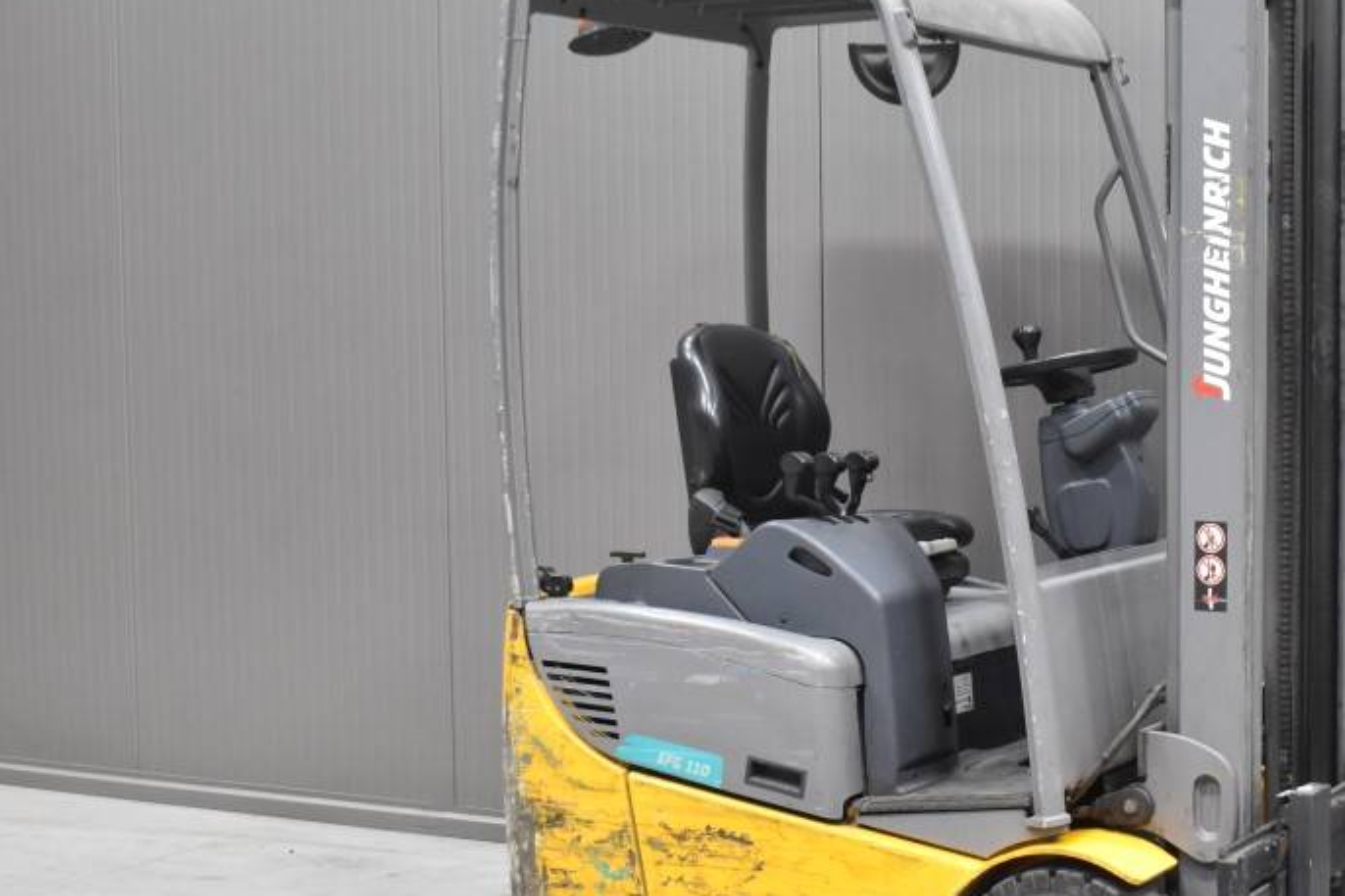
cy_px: 478
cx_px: 1033
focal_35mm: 63
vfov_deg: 21.6
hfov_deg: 31.3
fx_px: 2353
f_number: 5
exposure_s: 1/30
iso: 1600
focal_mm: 24
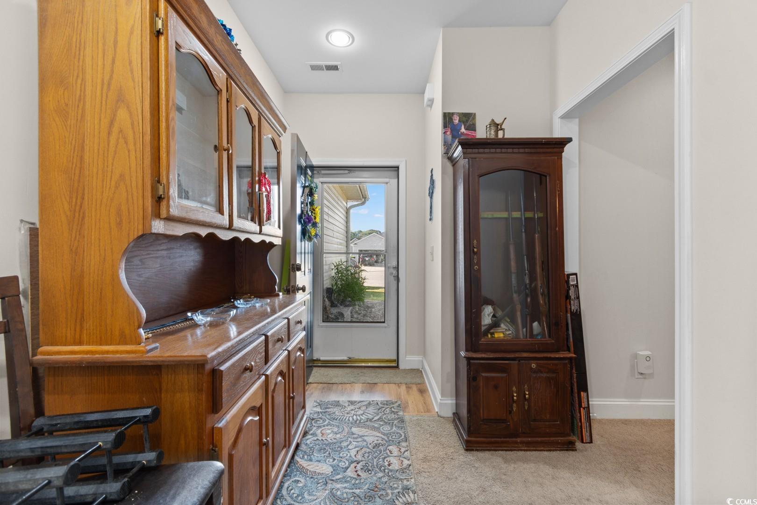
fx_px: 315
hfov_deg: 100.4
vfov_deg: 77.3
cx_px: 378
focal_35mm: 15
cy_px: 252
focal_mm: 10
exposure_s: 1/2
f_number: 4.5
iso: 100
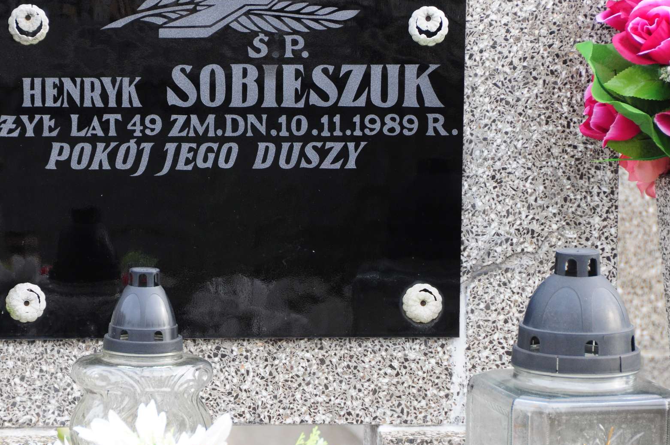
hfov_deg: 5.9
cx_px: 226
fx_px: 6505
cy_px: 166
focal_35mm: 350
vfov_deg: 3.9
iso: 500
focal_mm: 170
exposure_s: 1/160
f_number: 7.1
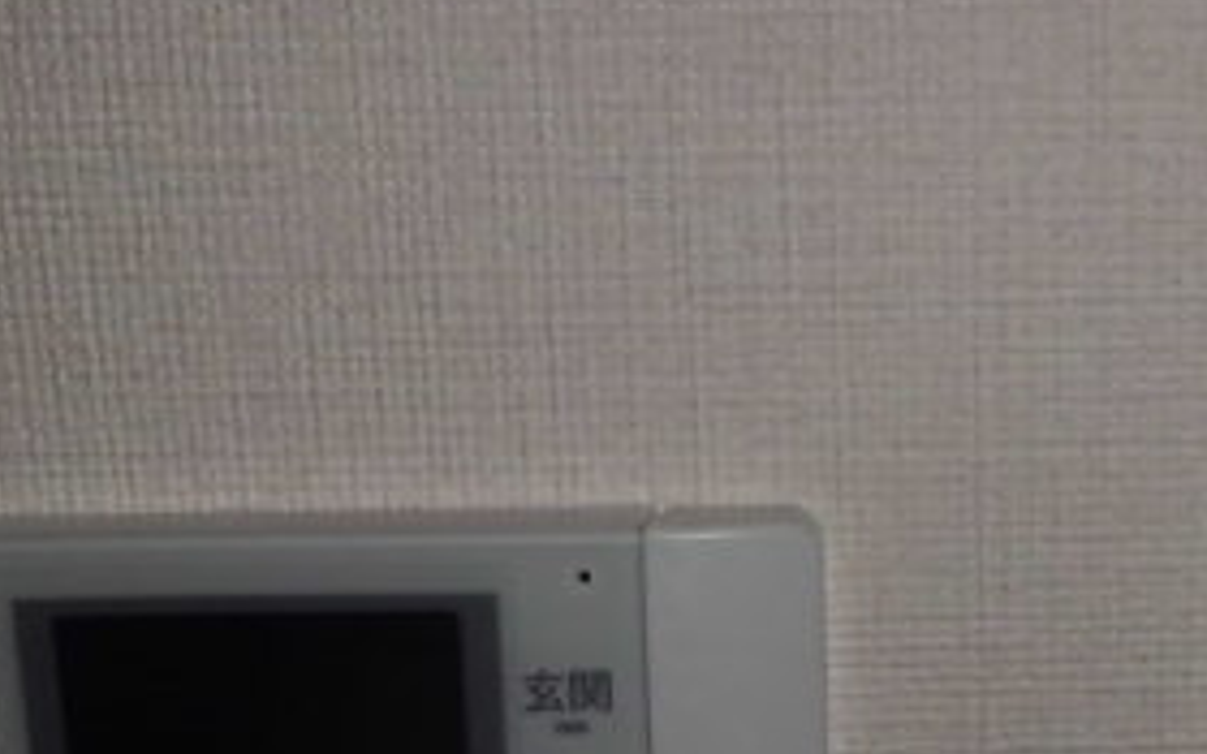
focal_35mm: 63
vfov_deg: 19.8
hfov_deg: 31.7
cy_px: 801
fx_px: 2072
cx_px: 940
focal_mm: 4.7
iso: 64
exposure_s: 1/60
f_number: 2.8
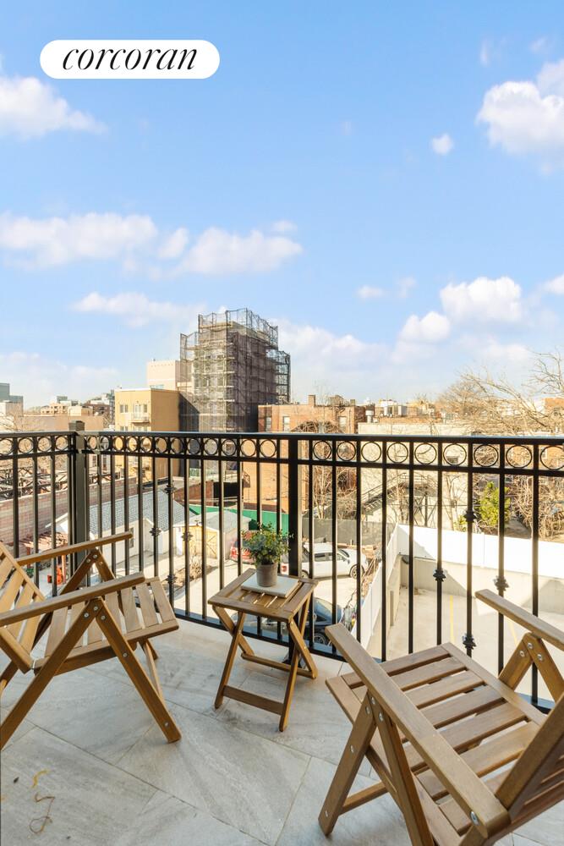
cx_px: 282
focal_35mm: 16
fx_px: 376
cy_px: 423
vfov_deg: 96.7
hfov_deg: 73.8
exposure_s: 1/20
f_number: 11
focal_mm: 16
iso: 320
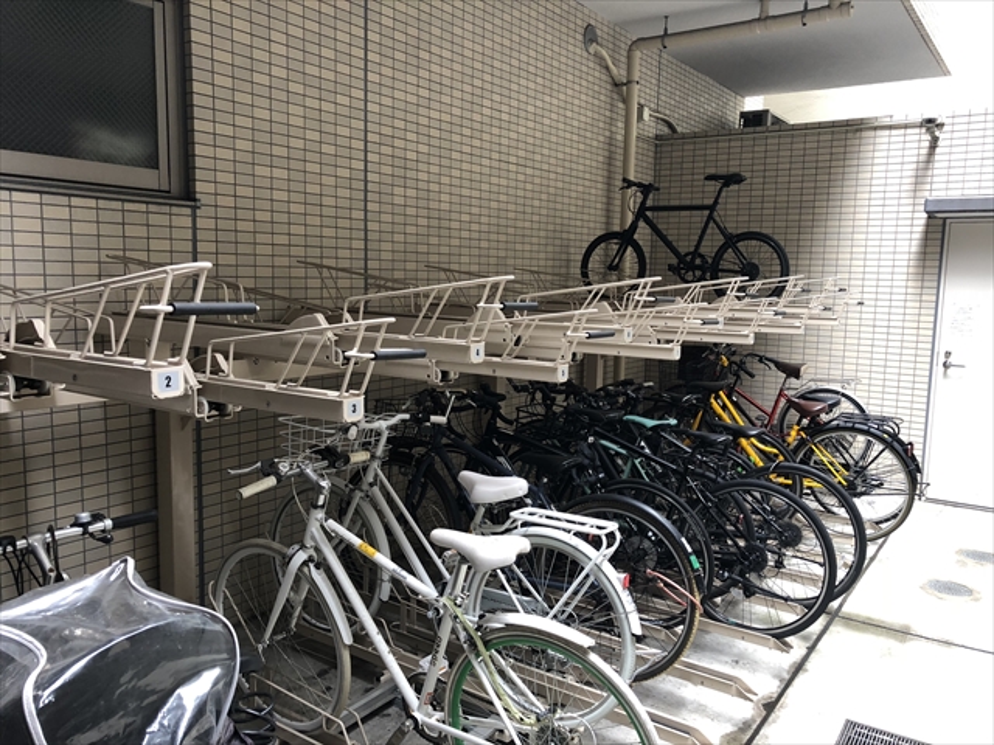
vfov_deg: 49.7
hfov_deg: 63.4
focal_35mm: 28
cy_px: 372
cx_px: 497
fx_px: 804
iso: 25
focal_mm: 3.99
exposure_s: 1/30
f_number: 1.8
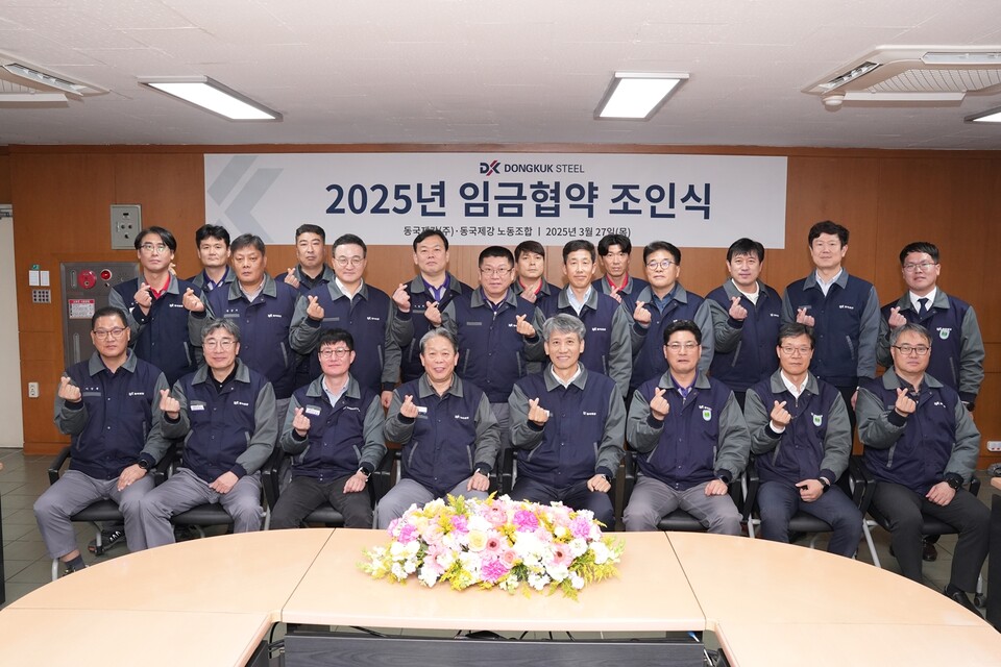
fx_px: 895
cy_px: 334
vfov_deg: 40.9
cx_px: 500
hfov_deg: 58.4
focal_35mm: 32
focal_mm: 32.2
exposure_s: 1/160
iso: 3200
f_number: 8
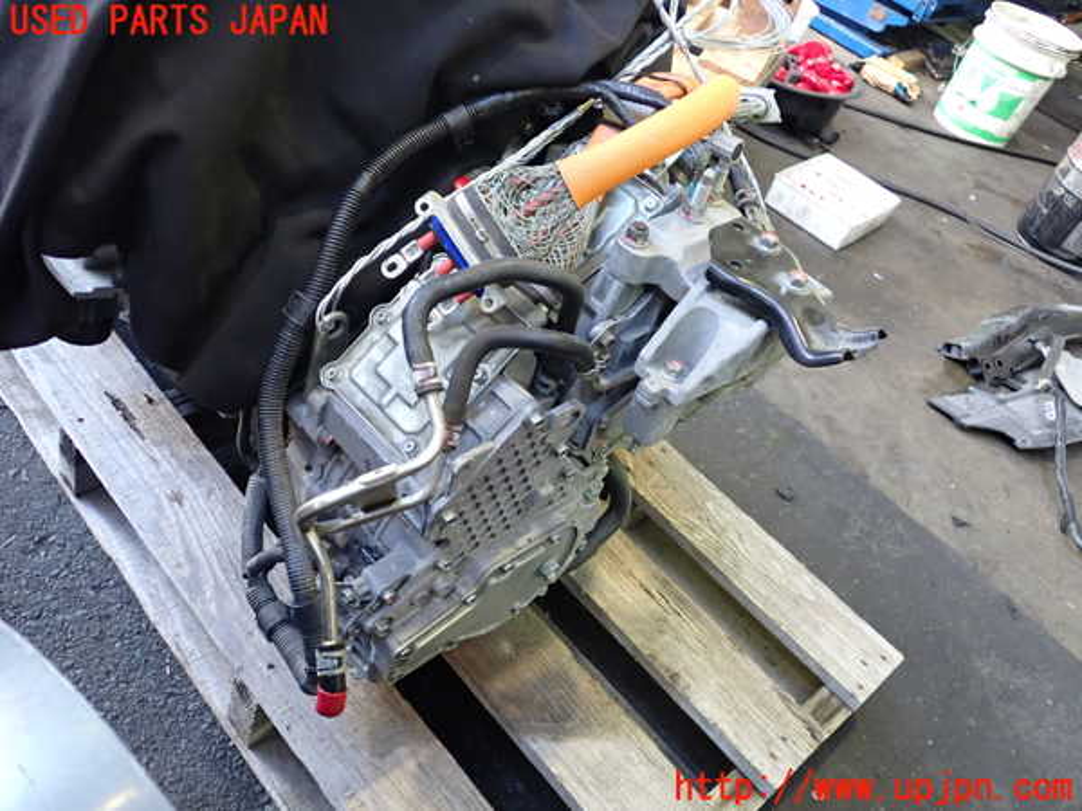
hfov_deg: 60.0
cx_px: 541
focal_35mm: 30
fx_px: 938
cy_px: 406
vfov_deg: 46.8
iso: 320
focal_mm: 5.4
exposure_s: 1/30
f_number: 2.3
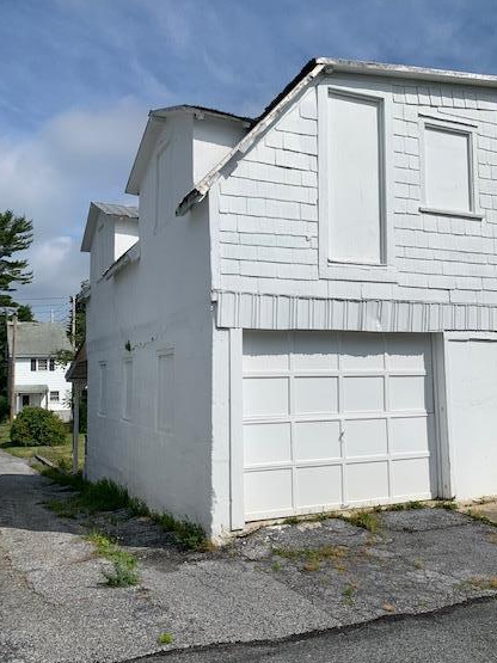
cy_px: 342
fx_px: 575
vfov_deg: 60.0
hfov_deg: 46.8
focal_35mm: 30
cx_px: 262
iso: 25
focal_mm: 4.25
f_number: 1.8
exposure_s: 1/7407
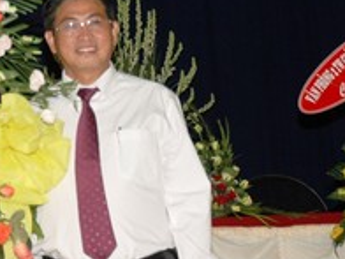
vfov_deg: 10.1
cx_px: -48
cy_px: -12
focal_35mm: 146
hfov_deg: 13.3
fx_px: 1451
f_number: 4
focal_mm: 31
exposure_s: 1/60
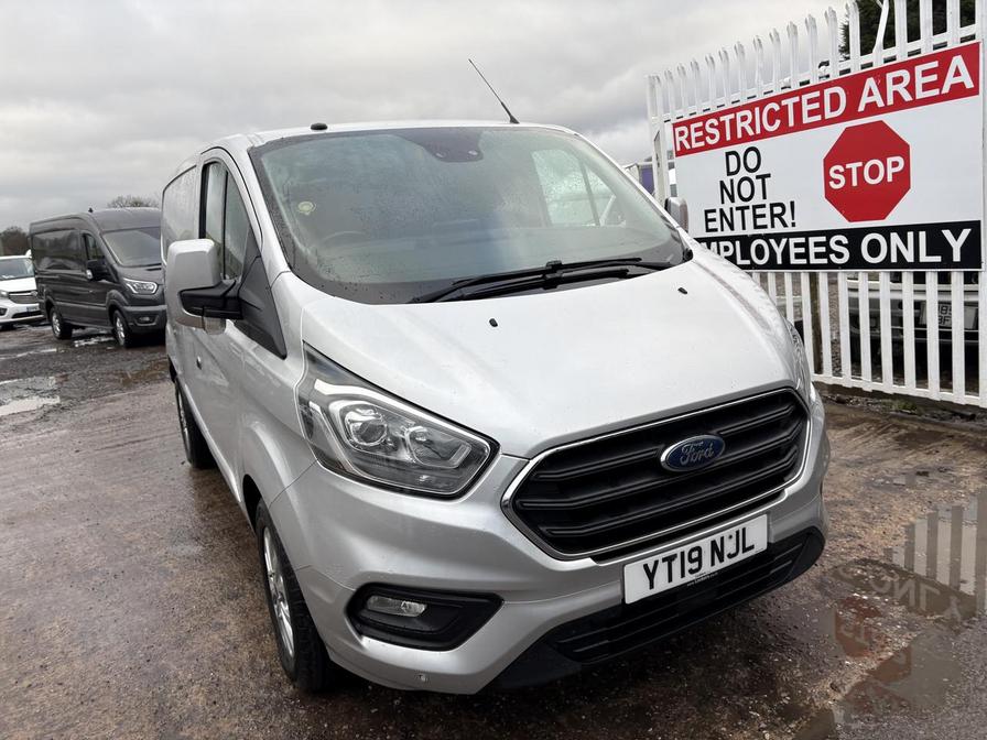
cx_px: 494
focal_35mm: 26
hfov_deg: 67.3
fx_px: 741
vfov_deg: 53.1
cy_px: 370
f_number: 1.6
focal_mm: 5.96
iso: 50
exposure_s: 1/392
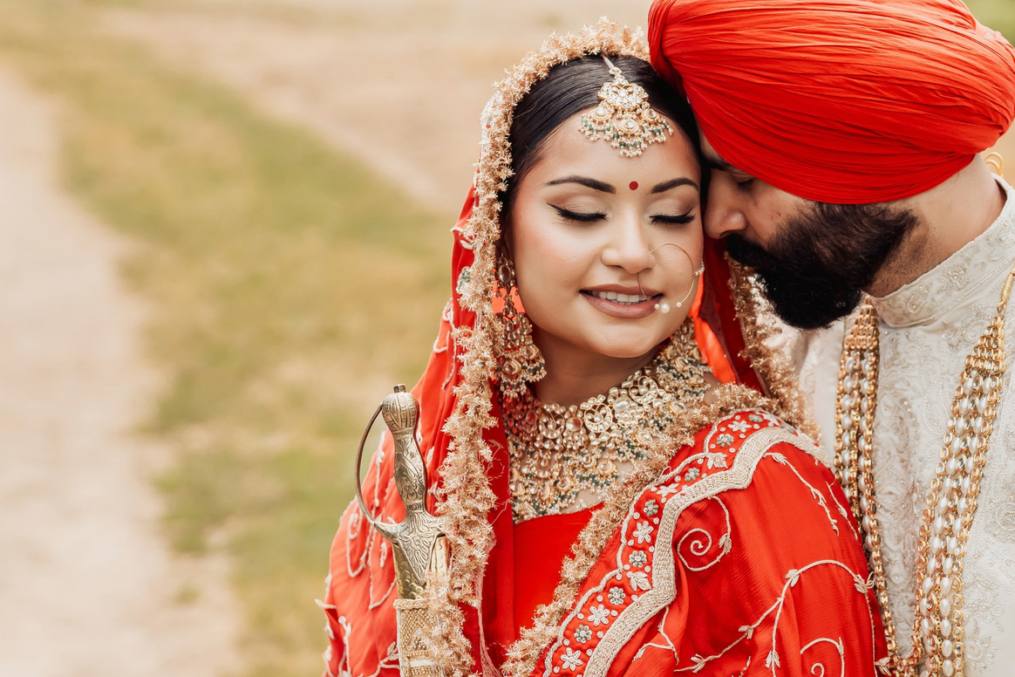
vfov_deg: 12.4
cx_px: 820
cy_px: 398
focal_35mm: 110
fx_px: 3101
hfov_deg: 18.4
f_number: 2
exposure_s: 1/3200
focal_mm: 50
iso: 100
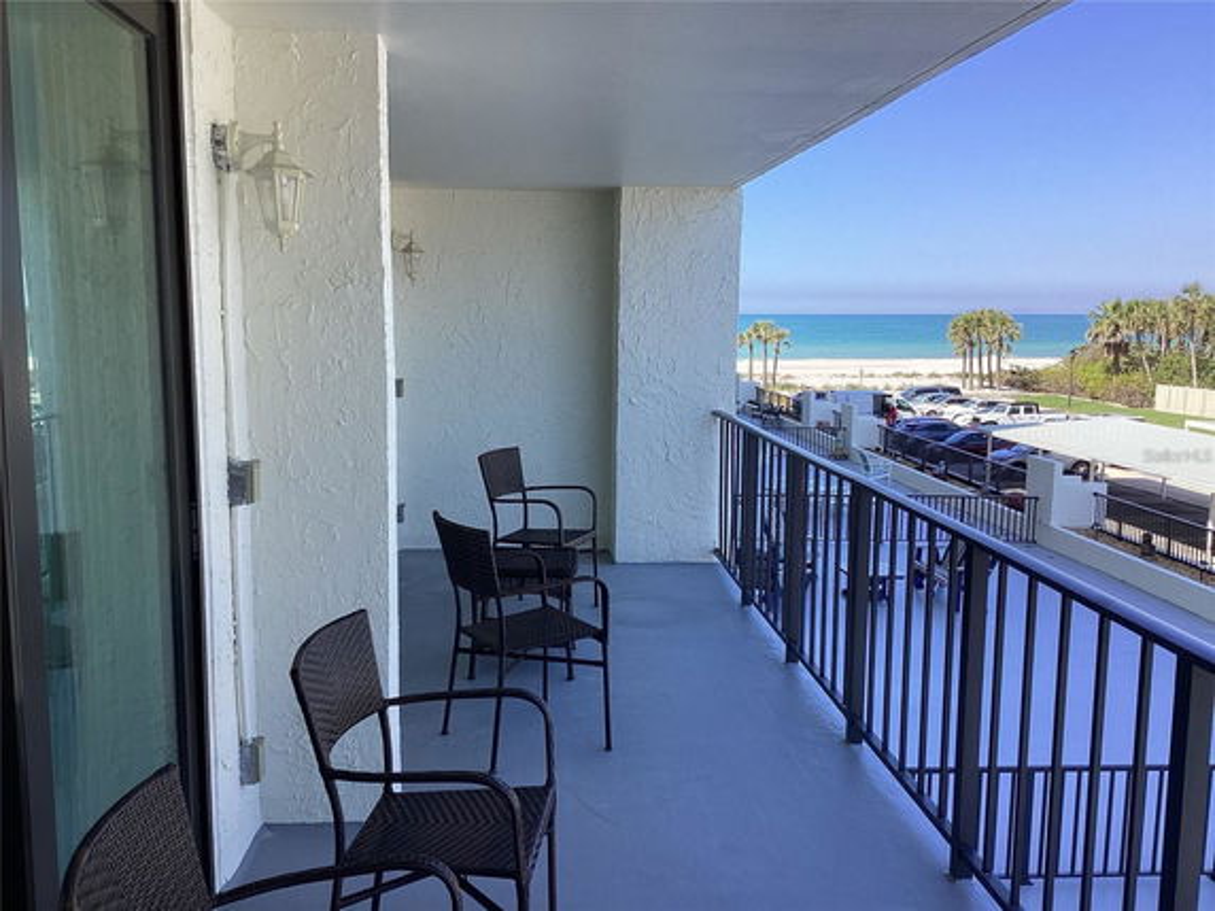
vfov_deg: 45.4
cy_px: 456
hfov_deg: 58.4
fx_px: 1088
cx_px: 608
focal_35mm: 31
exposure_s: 1/482
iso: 25
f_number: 2.4
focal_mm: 3.3
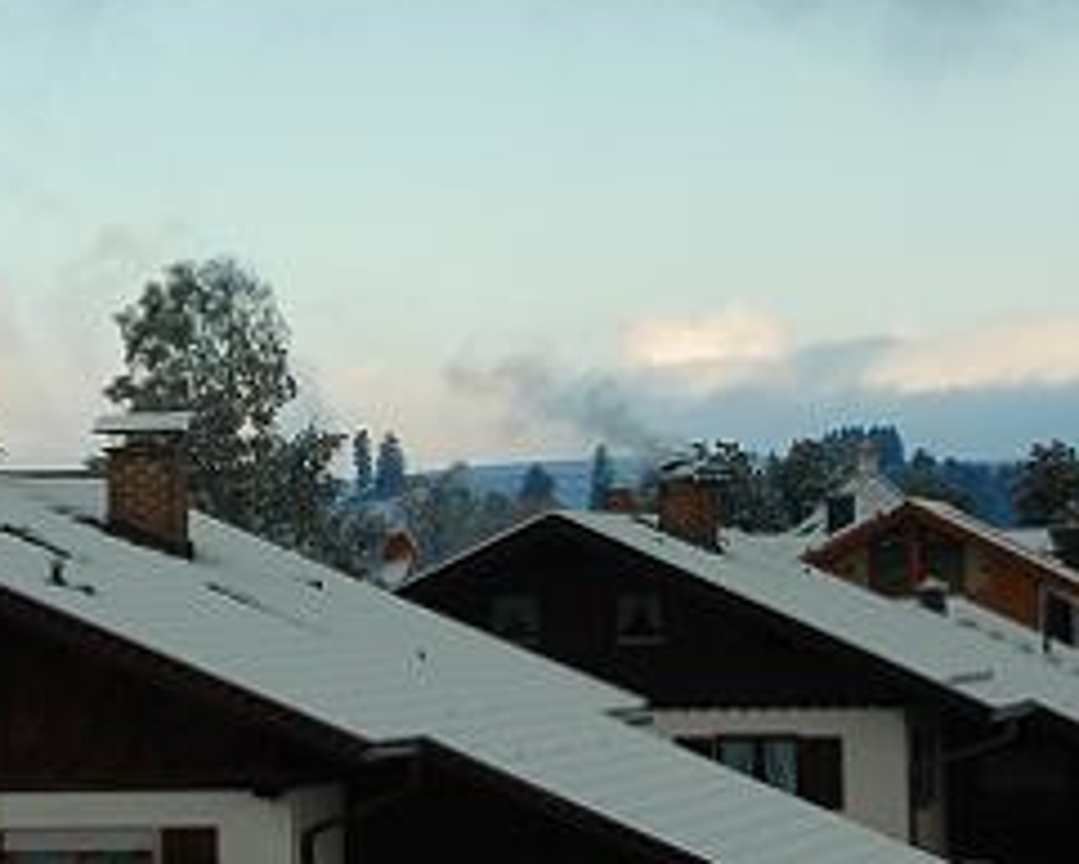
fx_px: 6581
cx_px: 295
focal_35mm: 206
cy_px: 204
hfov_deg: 9.4
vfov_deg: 7.5
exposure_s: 1/200
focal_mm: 44
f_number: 7.1
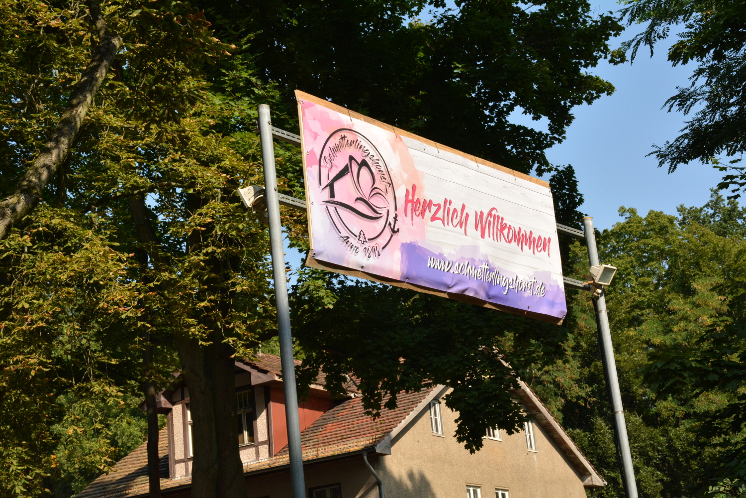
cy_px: 249
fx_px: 1554
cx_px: 373
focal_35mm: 75
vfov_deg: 18.2
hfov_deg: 27.0
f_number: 14
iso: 800
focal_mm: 50
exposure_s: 1/800
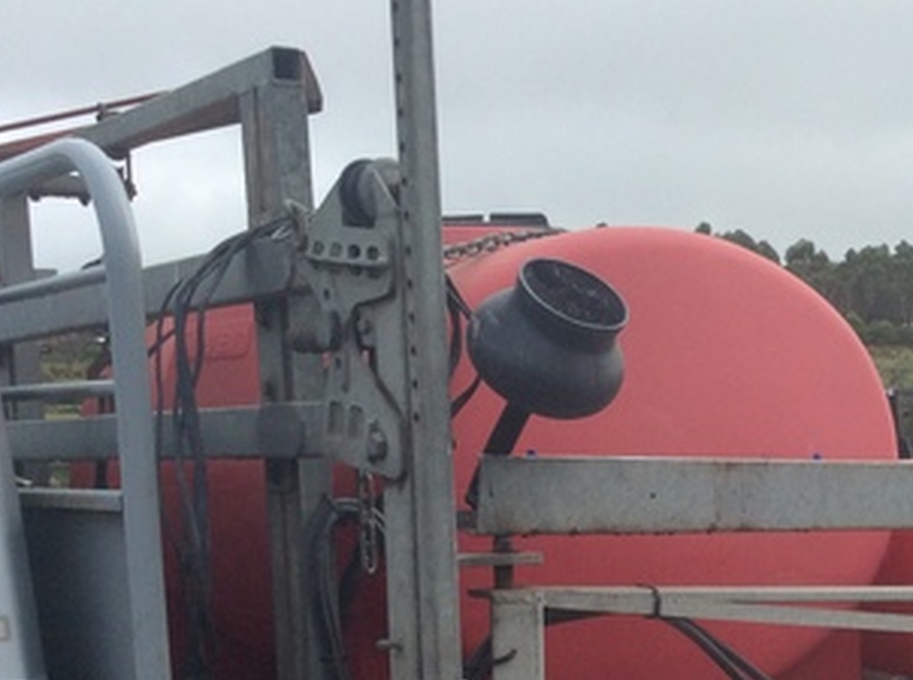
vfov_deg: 20.4
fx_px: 1842
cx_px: 762
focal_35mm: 70
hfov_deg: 27.2
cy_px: 633
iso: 32
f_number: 2.4
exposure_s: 1/550
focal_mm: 3.3
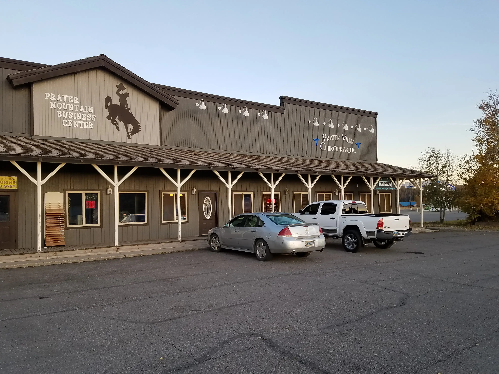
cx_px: 250
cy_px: 187
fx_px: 375
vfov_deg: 53.1
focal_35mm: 26
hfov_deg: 67.3
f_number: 1.7
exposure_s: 1/120
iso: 50
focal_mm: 4.2
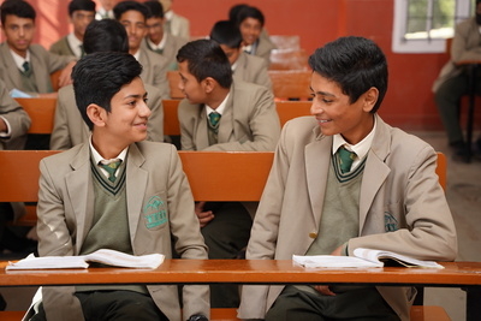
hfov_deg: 28.8
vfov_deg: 19.5
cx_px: 240
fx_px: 936
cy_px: 160
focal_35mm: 70
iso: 800
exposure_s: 1/1000
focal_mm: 70
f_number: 4
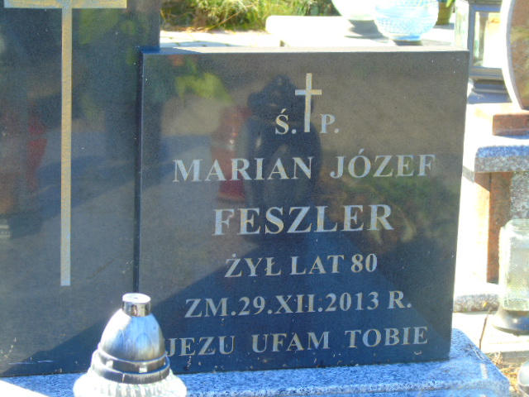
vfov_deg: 13.7
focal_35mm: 108
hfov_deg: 18.2
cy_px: 198
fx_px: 1650
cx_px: 264
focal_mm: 19
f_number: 4.4
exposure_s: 1/60
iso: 80
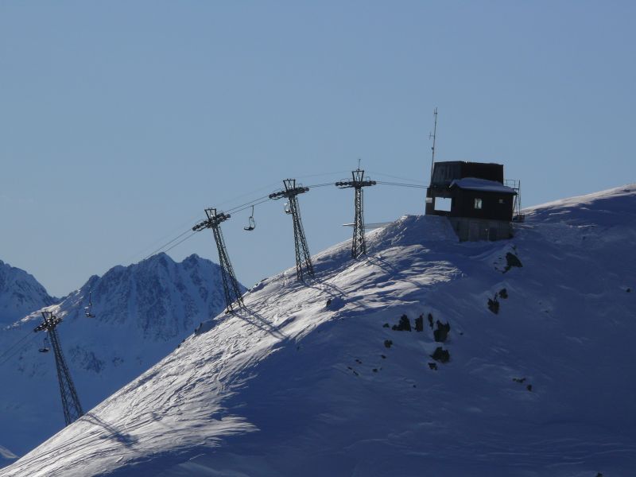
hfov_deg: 5.9
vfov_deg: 4.5
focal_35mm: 334
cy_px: 238
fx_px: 6137
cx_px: 318
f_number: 9
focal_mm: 70.6
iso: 100
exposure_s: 1/800
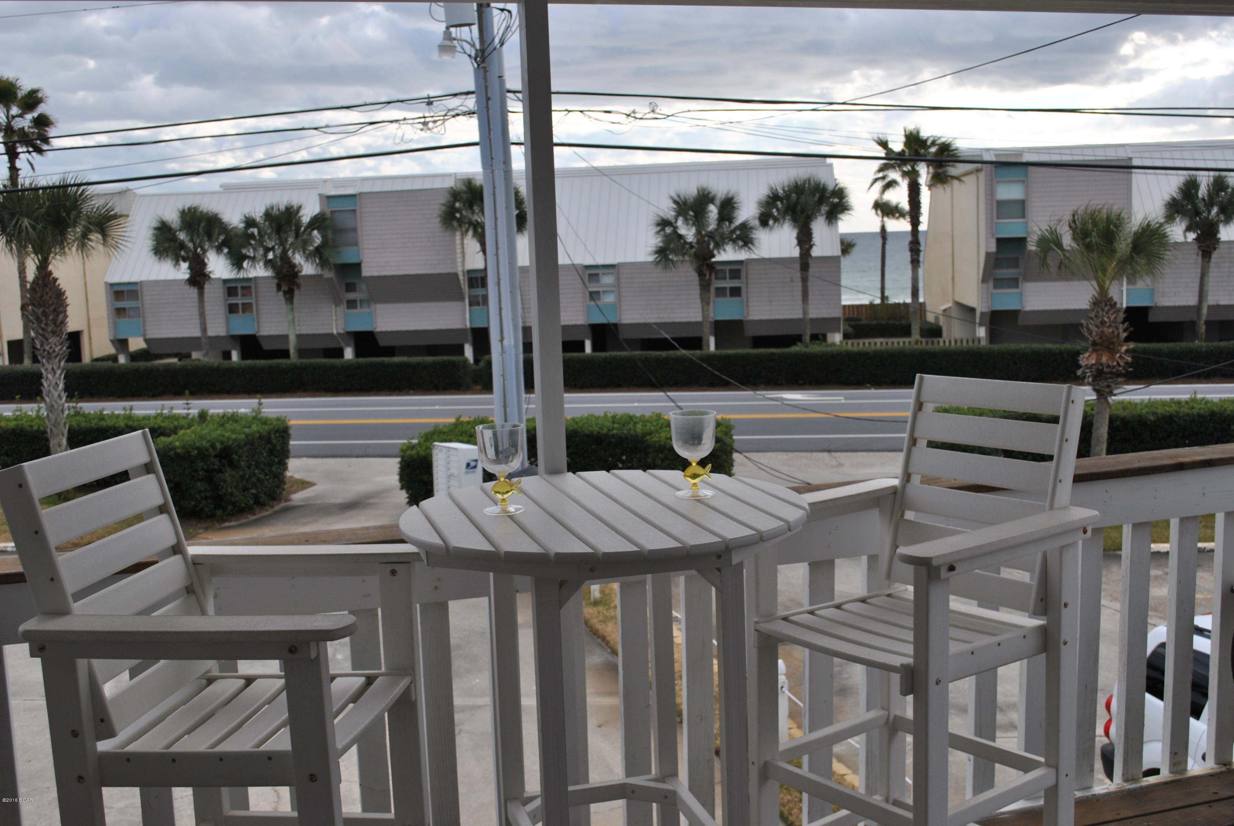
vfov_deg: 34.3
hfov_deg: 49.5
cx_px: 617
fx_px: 1338
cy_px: 413
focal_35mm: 39
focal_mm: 26
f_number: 7.1
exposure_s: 1/200
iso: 100
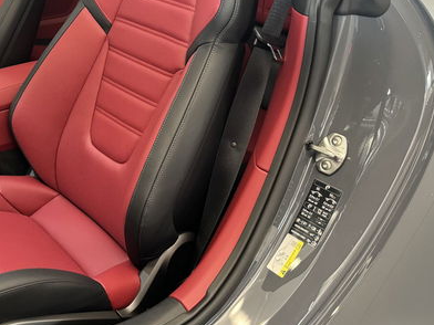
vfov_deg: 30.4
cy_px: 83
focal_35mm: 47
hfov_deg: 38.5
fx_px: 589
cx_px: 70
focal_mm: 6.76
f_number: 1.78
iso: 640
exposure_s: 1/50
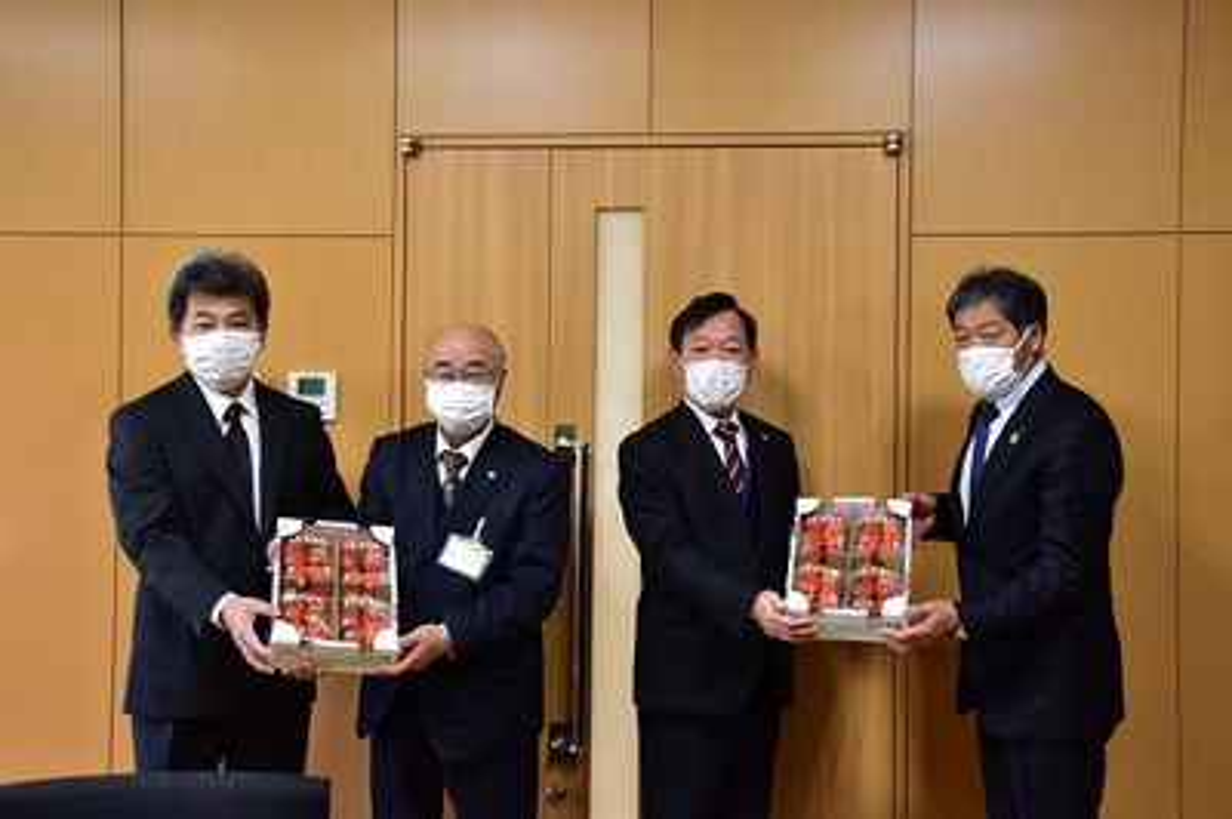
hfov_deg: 46.4
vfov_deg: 31.8
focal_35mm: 42
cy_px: 410
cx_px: 616
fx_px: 1436
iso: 900
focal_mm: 28
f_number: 4
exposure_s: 1/50
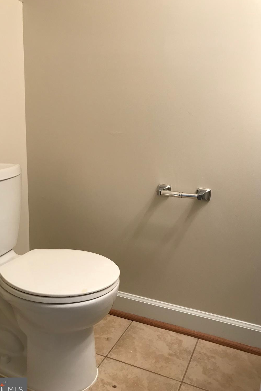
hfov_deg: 43.5
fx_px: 326
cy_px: 198
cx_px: 113
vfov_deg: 61.9
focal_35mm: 30
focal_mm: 3.99
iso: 32
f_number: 1.8
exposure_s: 1/24
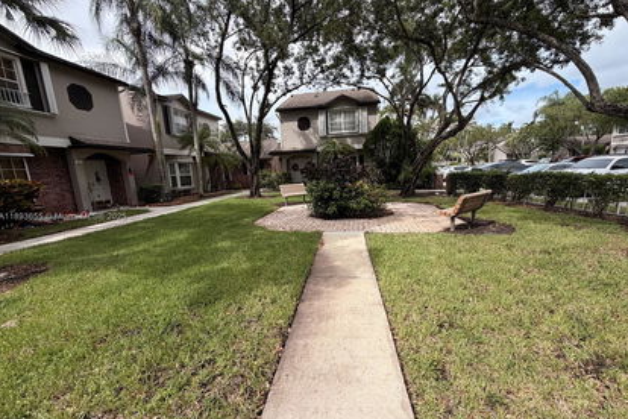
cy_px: 217
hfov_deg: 100.4
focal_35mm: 15
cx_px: 321
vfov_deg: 77.3
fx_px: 262
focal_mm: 2.22
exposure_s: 1/709
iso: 40
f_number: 2.2
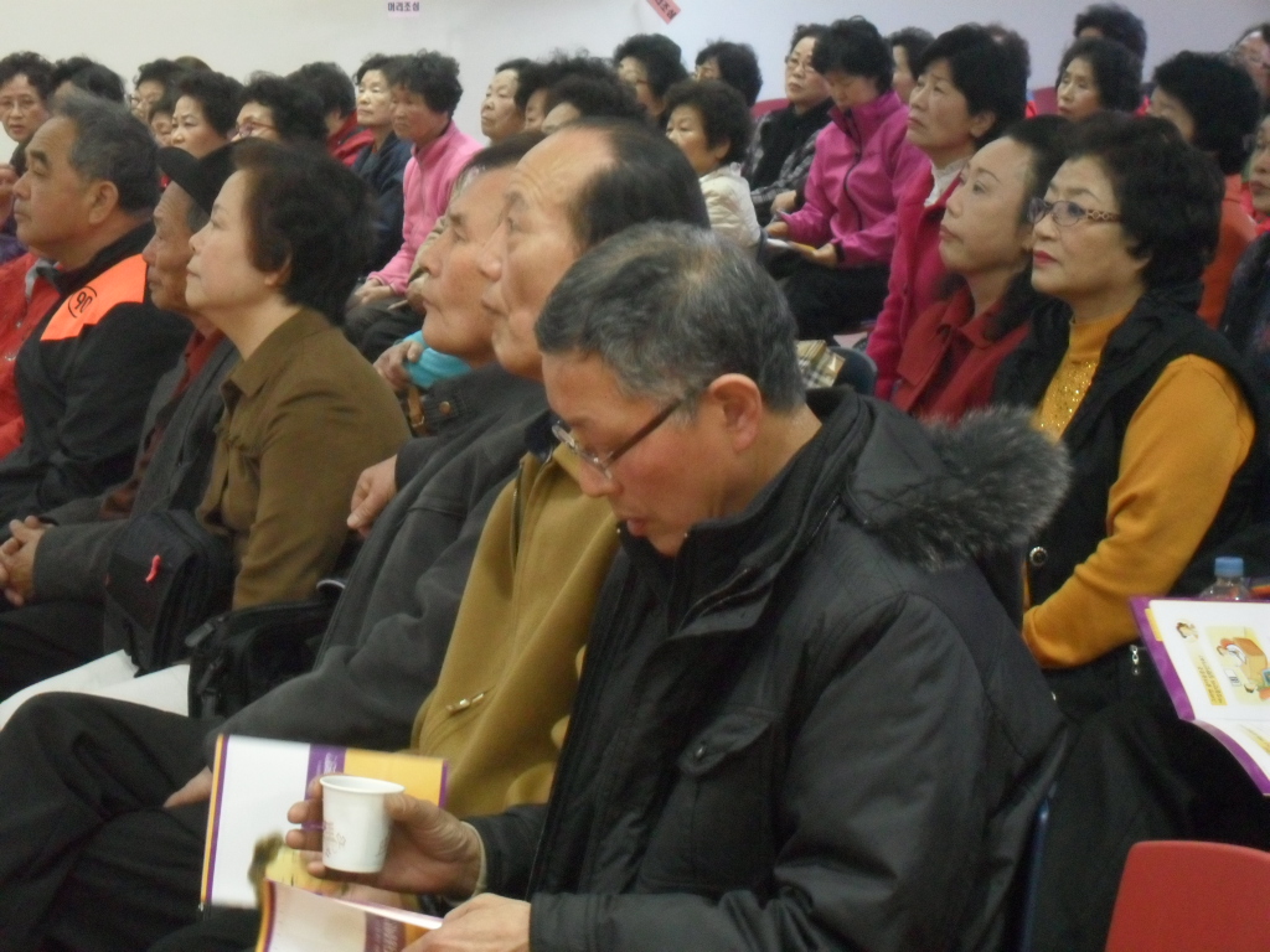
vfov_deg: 14.1
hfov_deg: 18.7
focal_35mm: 105
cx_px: 635
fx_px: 3852
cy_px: 476
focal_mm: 18.6
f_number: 5.2
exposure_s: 1/15
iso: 400
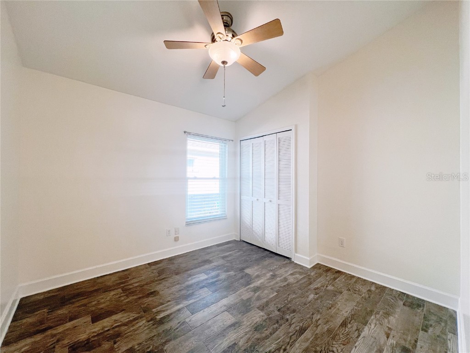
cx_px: 235
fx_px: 177
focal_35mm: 13
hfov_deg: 106.2
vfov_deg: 89.9
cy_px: 176
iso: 80
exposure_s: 1/120
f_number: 1.8
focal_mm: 1.57
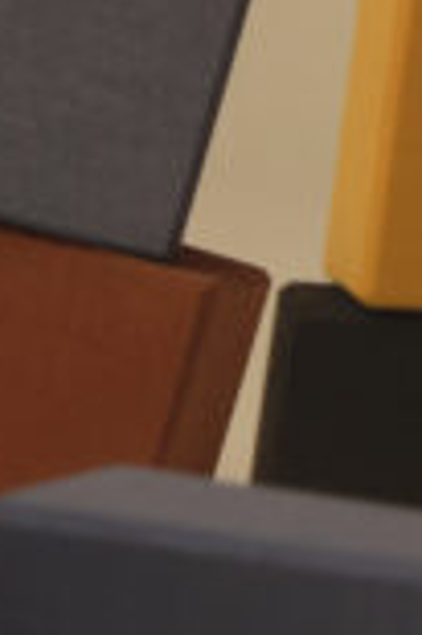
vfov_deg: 9.3
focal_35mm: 222
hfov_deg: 5.8
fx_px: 3912
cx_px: 1145
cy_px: 102
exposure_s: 1/250
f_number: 6.4
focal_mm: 23
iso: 800
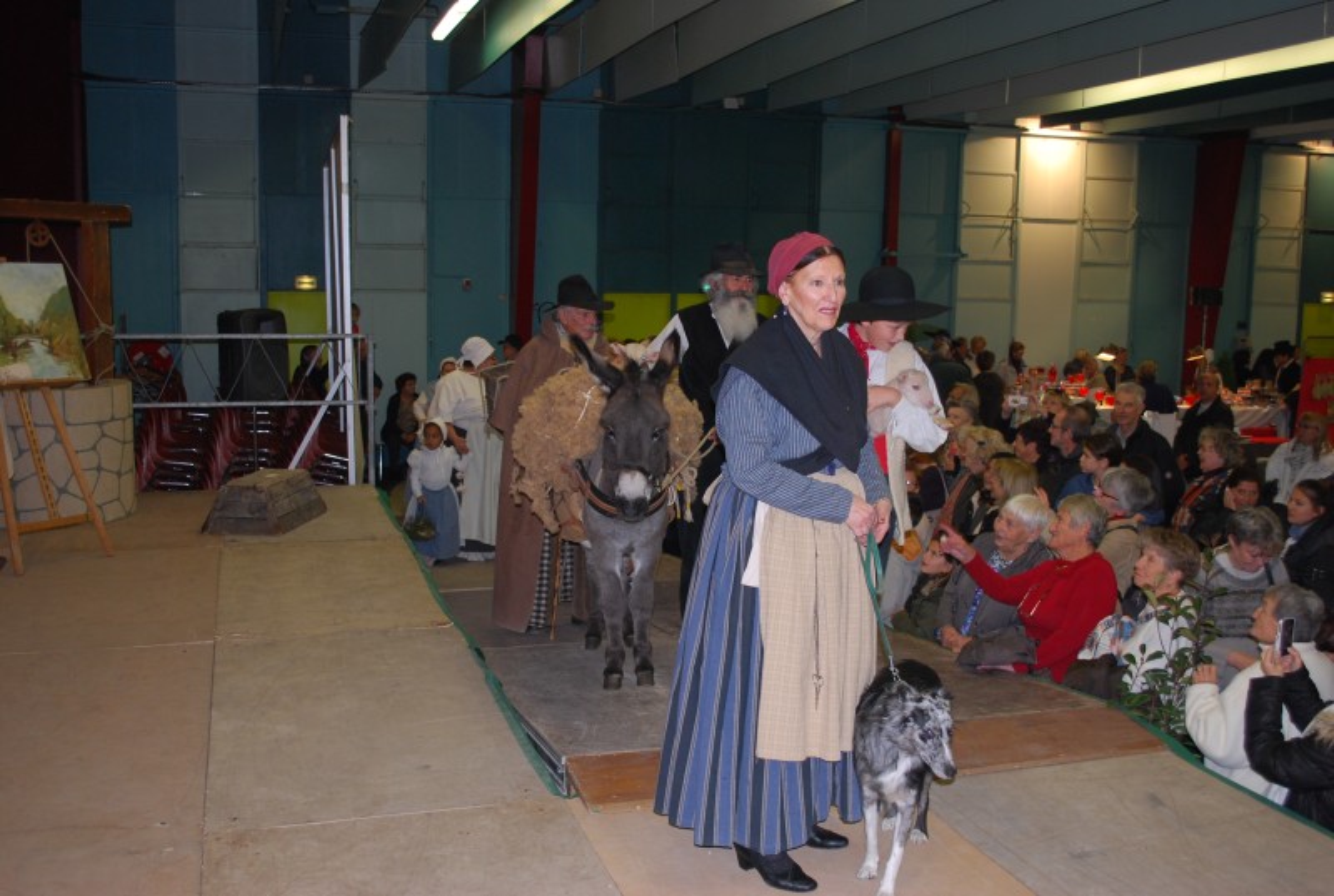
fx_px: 1337
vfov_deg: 37.0
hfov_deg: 53.0
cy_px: 448
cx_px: 667
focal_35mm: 36
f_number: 4.2
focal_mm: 24
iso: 280
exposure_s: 1/60
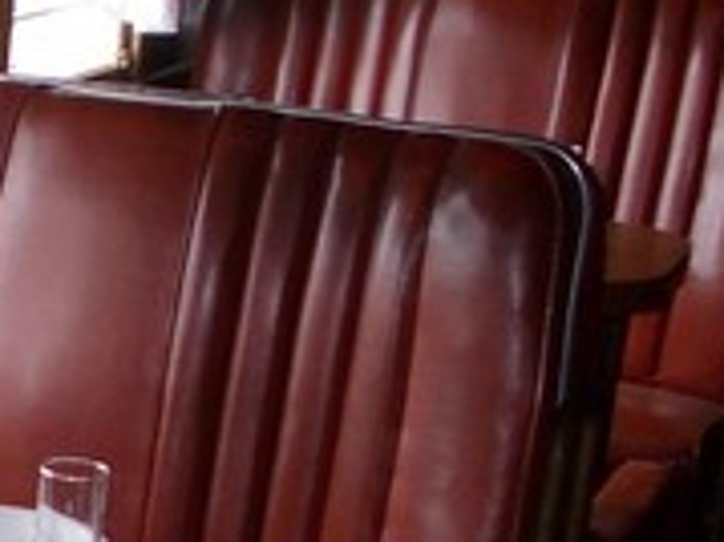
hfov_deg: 15.1
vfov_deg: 12.2
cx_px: -404
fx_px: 2508
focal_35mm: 120
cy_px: 526
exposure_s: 1/25
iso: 80
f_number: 2.7
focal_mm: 4
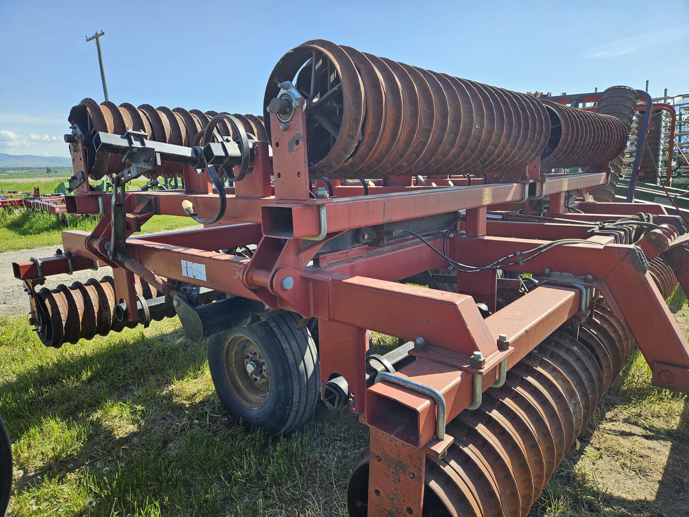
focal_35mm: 23
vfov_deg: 58.9
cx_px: 344
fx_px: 458
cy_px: 258
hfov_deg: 73.9
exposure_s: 1/895
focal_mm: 5.4
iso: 25
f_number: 1.8
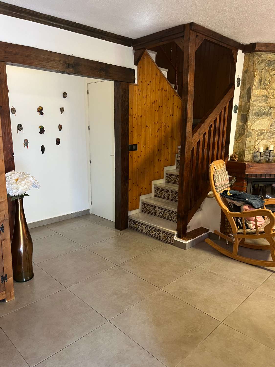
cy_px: 184
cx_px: 138
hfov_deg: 53.1
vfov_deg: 67.3
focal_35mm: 26
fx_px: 275
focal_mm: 5.1
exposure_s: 1/50
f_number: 1.6
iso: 200
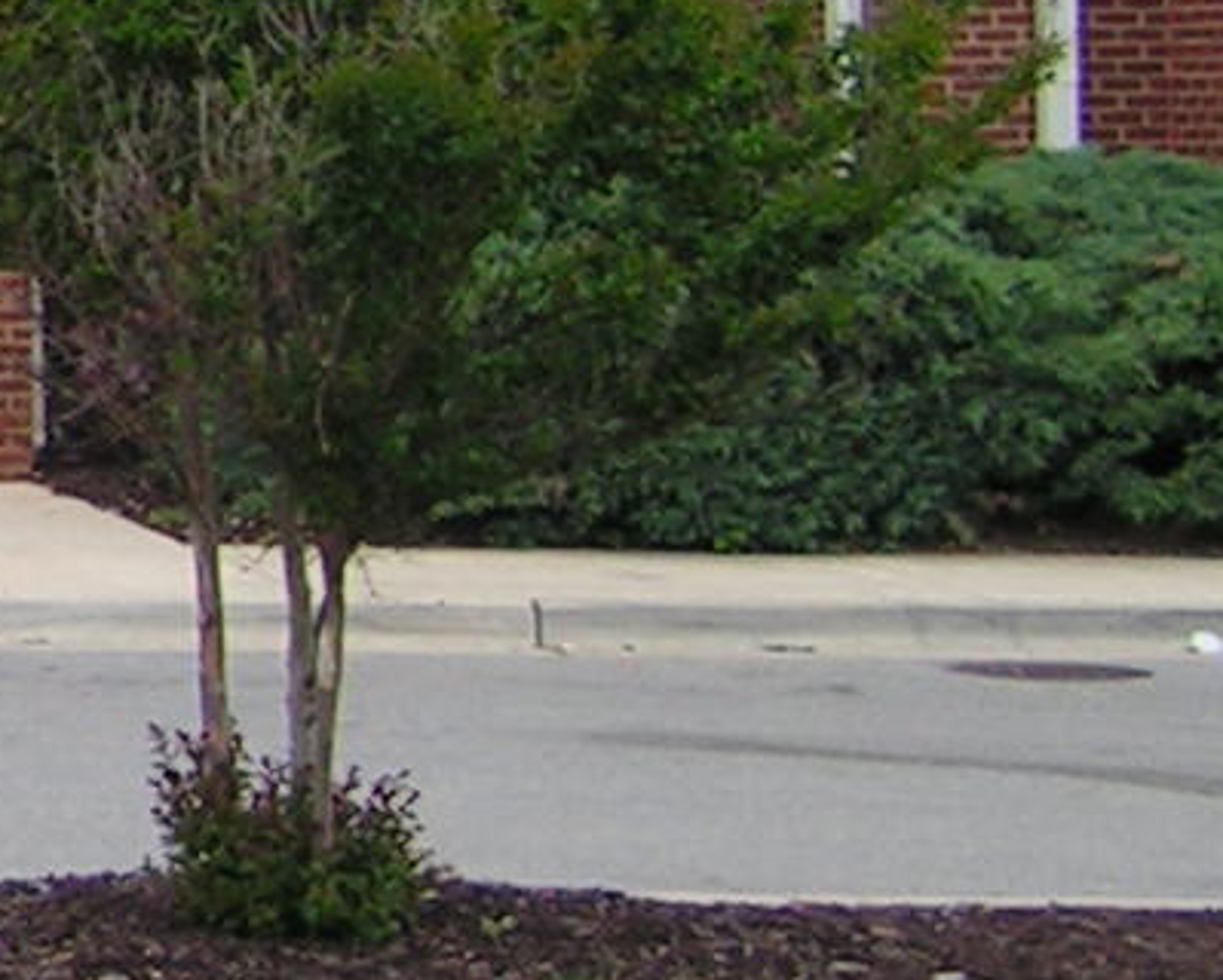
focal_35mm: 211
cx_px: -1591
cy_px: -202
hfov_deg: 8.5
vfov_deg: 7.3
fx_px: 7645
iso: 50
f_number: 2.8
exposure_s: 1/200
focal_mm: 6.3
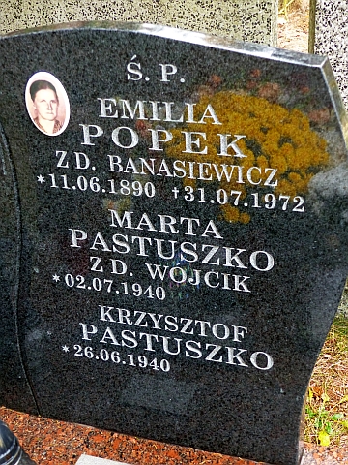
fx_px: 791
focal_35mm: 59
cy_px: 232
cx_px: 174
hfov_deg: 24.8
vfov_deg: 32.7
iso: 400
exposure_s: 1/50
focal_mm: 10.5
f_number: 2.8
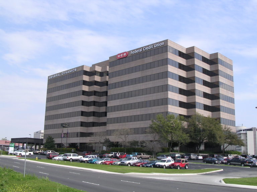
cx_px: 128
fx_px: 304
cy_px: 96
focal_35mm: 41
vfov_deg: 35.1
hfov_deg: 45.8
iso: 100
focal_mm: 6.2
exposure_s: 1/200
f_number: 5.8
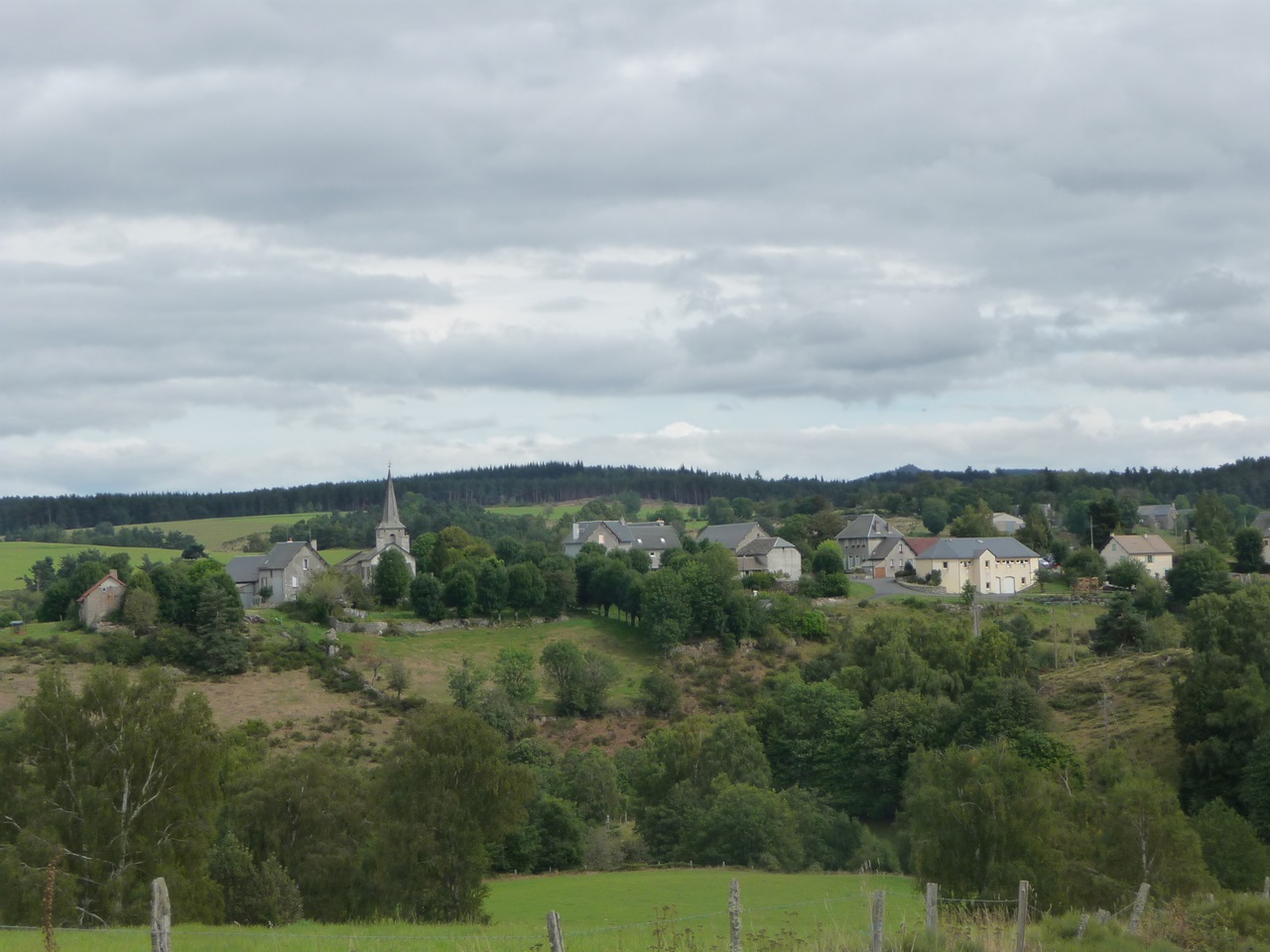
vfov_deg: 16.6
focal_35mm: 89
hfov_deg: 22.0
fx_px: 3265
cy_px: 476
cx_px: 635
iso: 160
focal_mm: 15.2
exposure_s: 1/640
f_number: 4.7
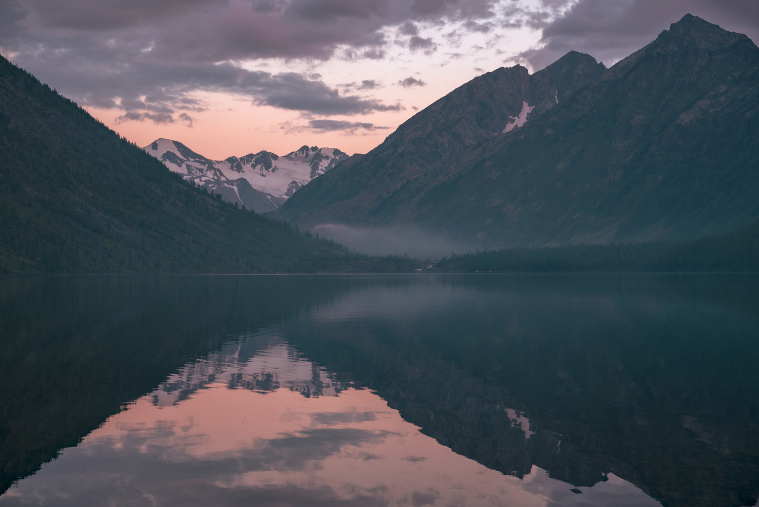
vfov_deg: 20.9
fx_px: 1371
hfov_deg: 30.9
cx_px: 380
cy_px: 254
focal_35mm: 65
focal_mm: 65
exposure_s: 1/30
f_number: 5.6
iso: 320
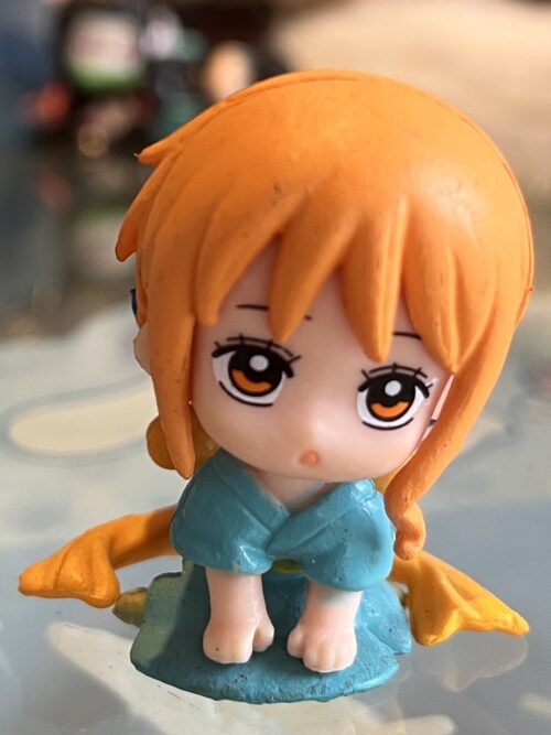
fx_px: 552
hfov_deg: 53.0
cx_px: 276
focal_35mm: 26
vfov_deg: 67.3
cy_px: 368
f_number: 1.6
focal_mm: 5.1
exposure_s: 1/50
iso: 80
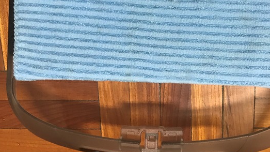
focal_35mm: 42
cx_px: 160
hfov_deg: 48.1
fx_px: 301
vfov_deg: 28.0
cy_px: 40
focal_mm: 3.99
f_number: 1.8
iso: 64
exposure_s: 1/15
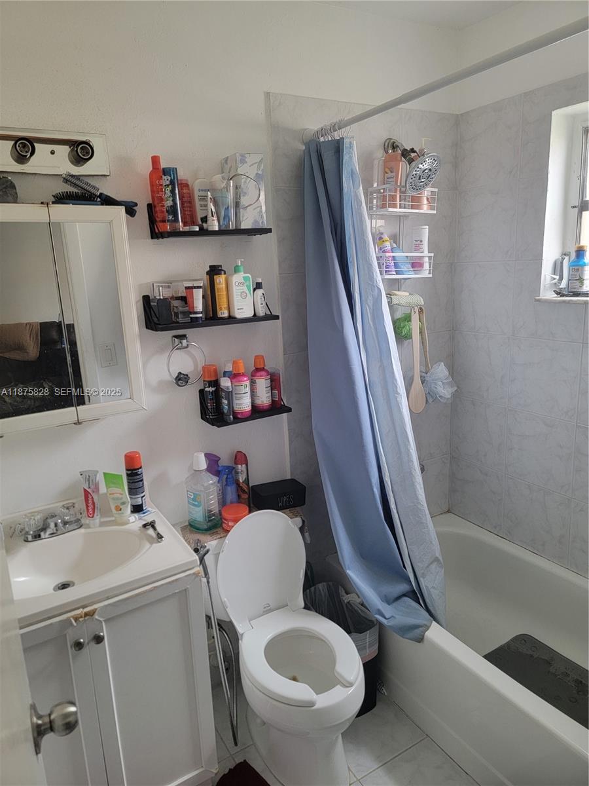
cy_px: 393
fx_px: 544
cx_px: 294
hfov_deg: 56.8
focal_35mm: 24
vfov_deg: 71.6
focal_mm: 6.7
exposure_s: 1/60
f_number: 1.8
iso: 250
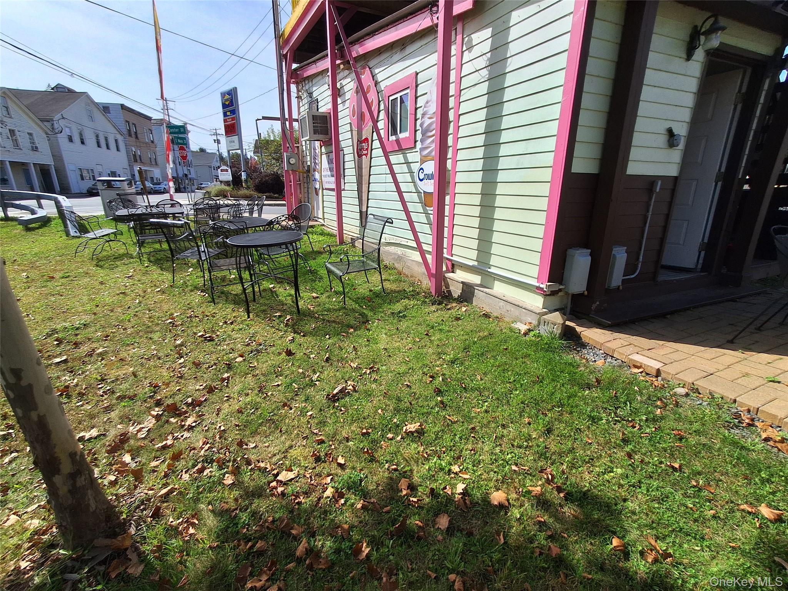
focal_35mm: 16
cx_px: 394
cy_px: 296
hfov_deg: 94.5
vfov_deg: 78.1
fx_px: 364
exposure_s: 1/1279
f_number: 2.2
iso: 50
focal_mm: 1.46
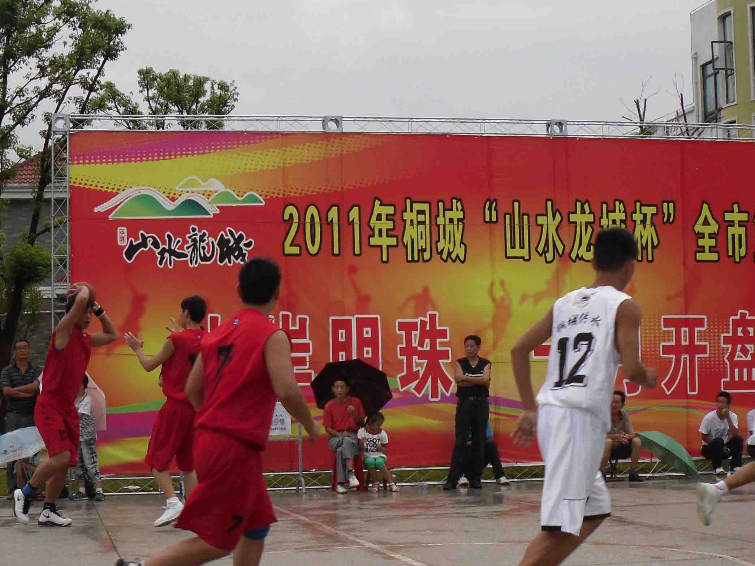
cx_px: 367
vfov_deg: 21.9
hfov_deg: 29.0
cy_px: 338
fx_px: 1461
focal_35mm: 67
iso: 80
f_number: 3
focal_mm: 6.3
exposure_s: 1/245
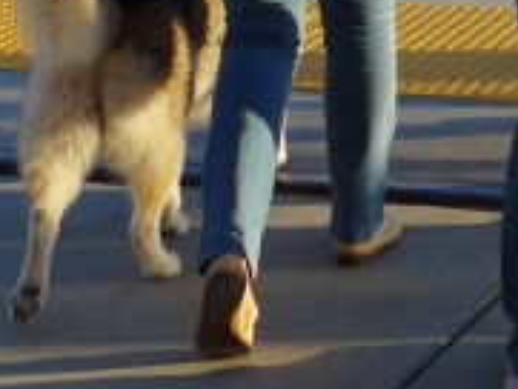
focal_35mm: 164
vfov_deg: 8.1
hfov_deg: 11.3
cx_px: 887
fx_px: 2456
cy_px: -661
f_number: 2.8
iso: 80
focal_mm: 6
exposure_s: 1/500
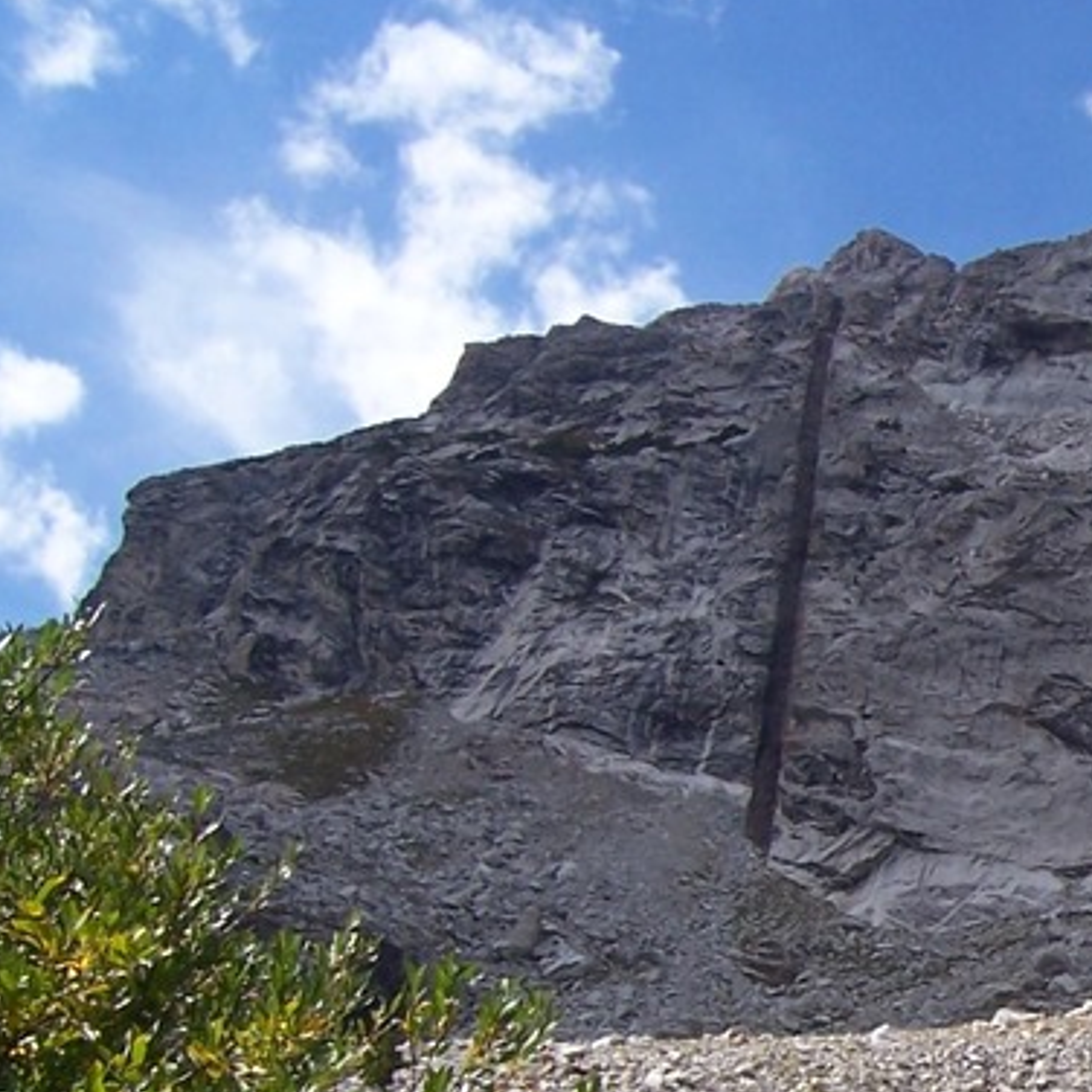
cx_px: 1423
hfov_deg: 19.9
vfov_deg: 21.3
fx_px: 2855
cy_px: 926
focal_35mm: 80
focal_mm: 5.6
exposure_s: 1/500
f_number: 5.6
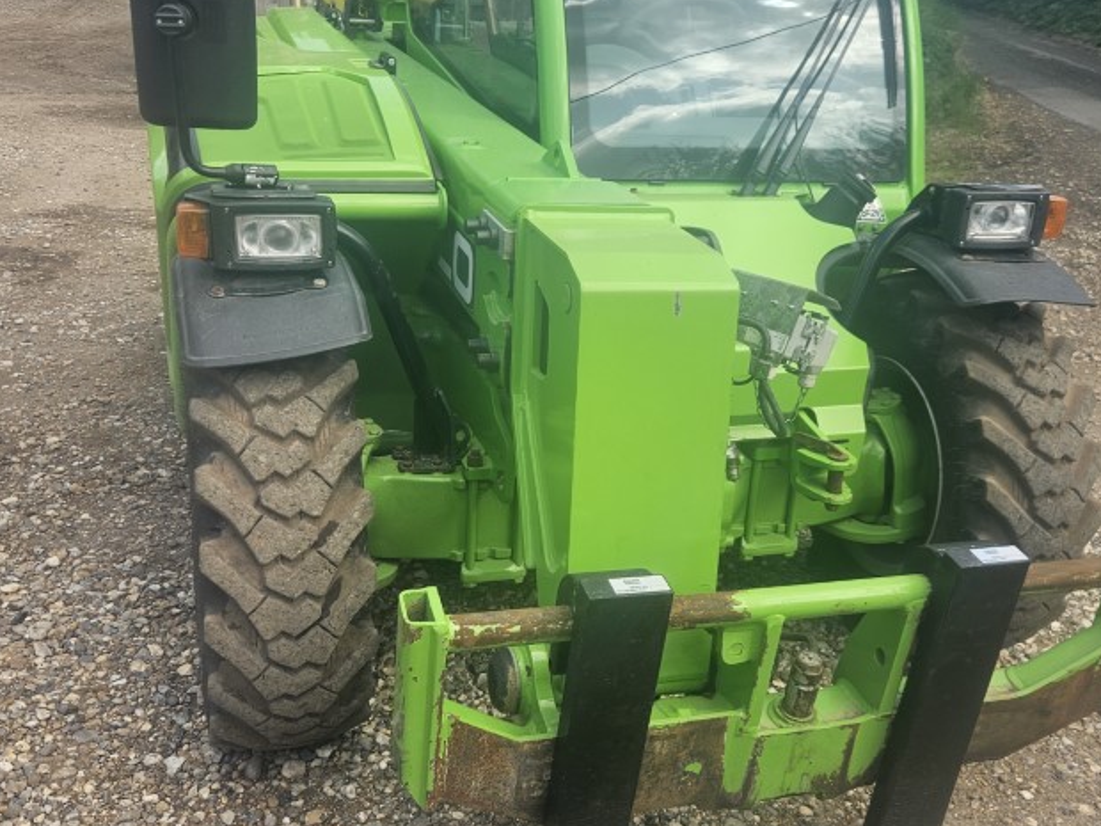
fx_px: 1209
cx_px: 554
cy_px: 416
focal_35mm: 38
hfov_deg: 49.0
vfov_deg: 37.7
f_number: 1.8
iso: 25
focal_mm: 5.4
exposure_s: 1/441
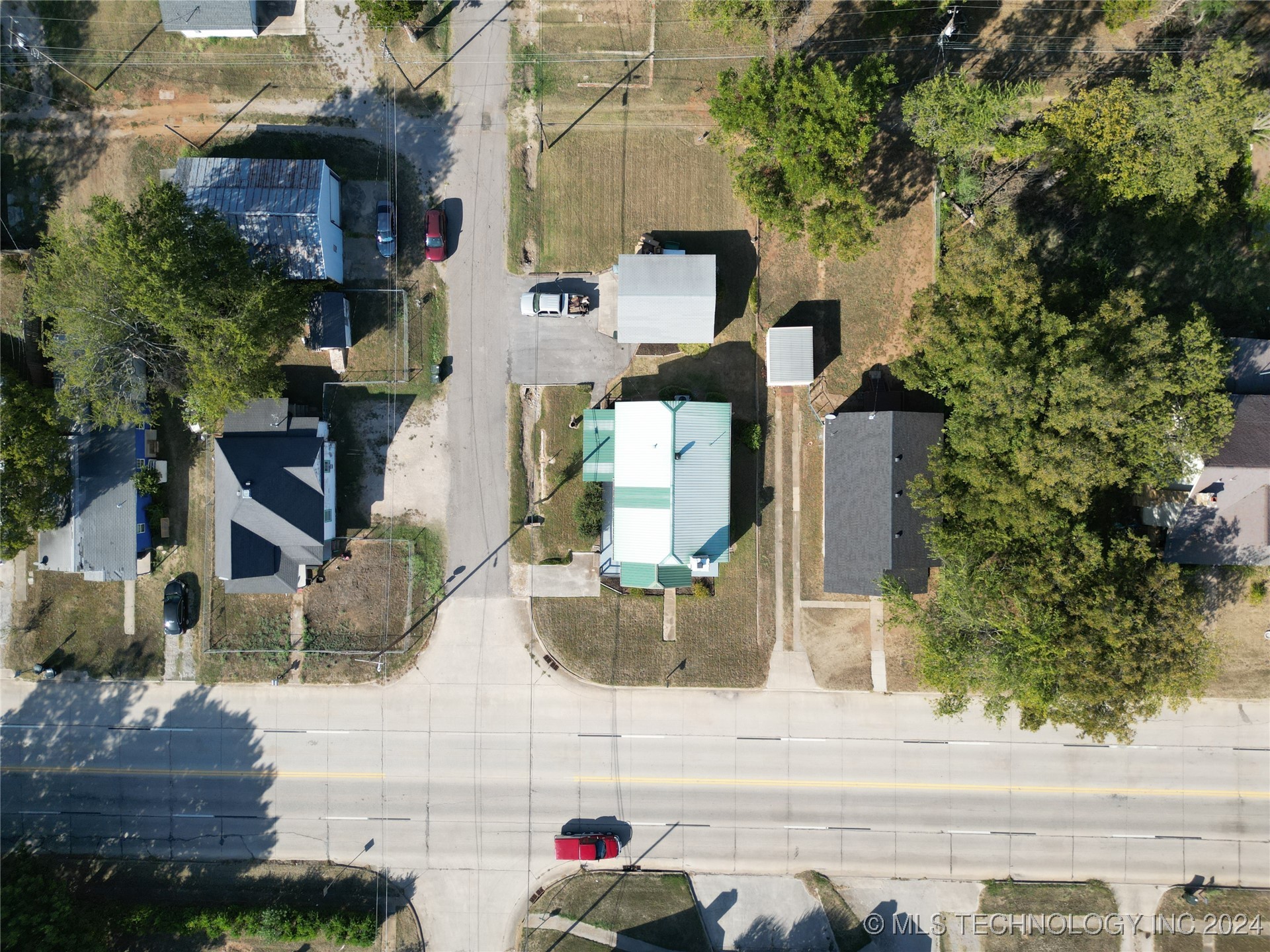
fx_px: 881
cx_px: 635
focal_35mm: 24
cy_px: 476
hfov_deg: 71.6
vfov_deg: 56.8
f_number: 1.7
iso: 130
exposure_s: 1/2000
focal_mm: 6.72
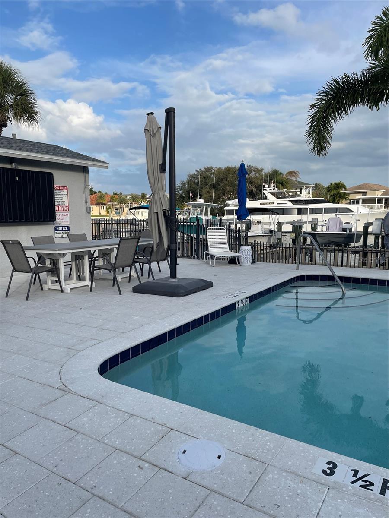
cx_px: 194
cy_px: 259
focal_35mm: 26
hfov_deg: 53.1
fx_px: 390
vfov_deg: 67.3
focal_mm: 4.2
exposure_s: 1/3300
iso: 32
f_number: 1.6
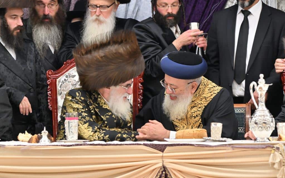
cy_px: 84
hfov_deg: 11.4
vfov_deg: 7.1
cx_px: 143
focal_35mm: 184
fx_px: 1429
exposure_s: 1/160
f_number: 4
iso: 640
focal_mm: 120
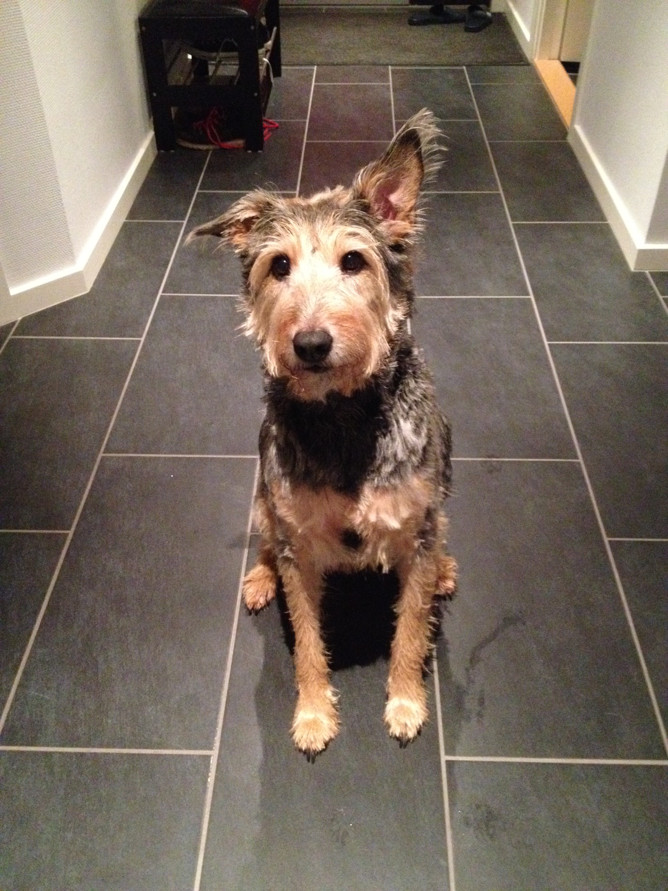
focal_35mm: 35
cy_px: 446
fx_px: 901
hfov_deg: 40.7
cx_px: 334
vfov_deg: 52.6
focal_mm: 4.28
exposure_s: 1/15
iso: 800
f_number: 2.4
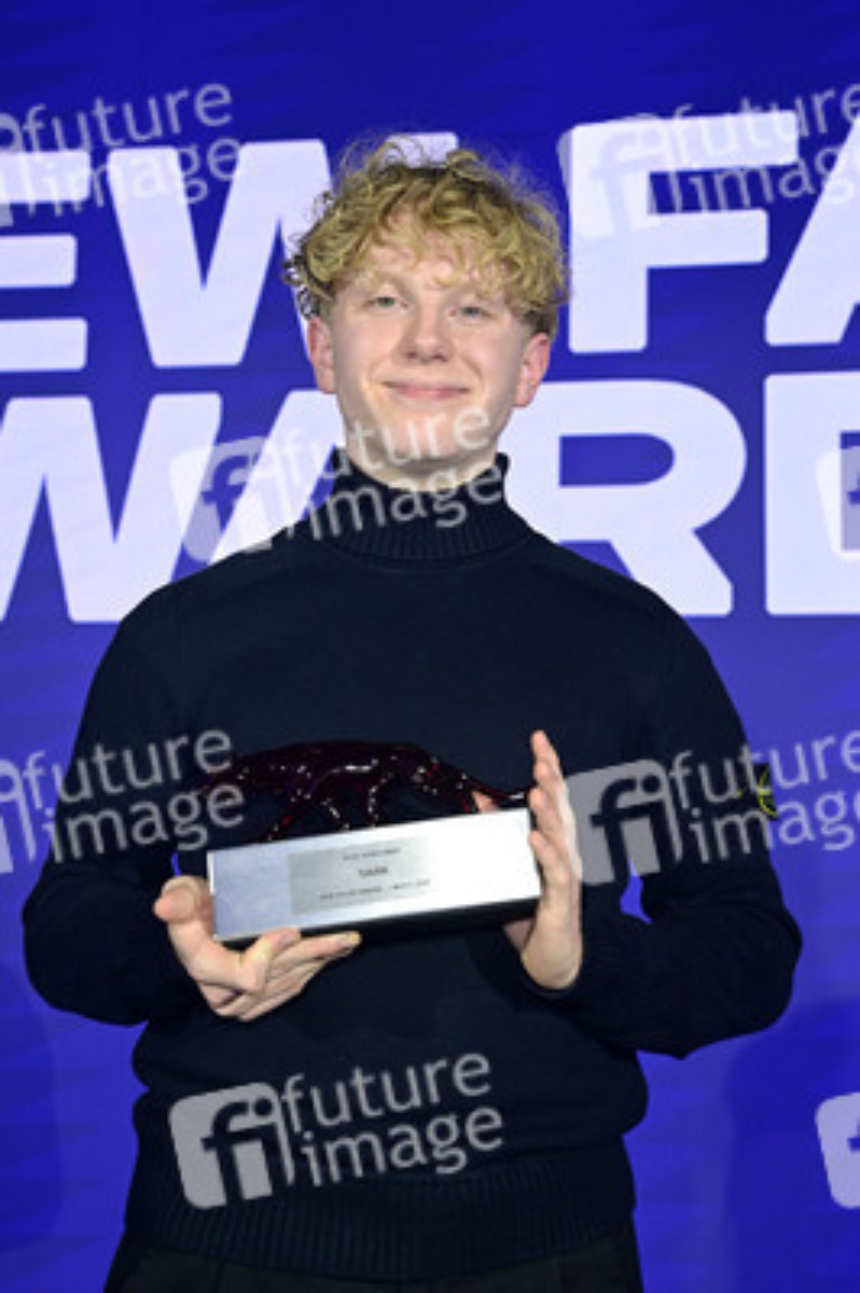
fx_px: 1723
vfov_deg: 41.1
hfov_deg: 28.0
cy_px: 646
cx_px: 430
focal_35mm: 48
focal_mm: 48
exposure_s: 1/125
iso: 2500
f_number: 5.6
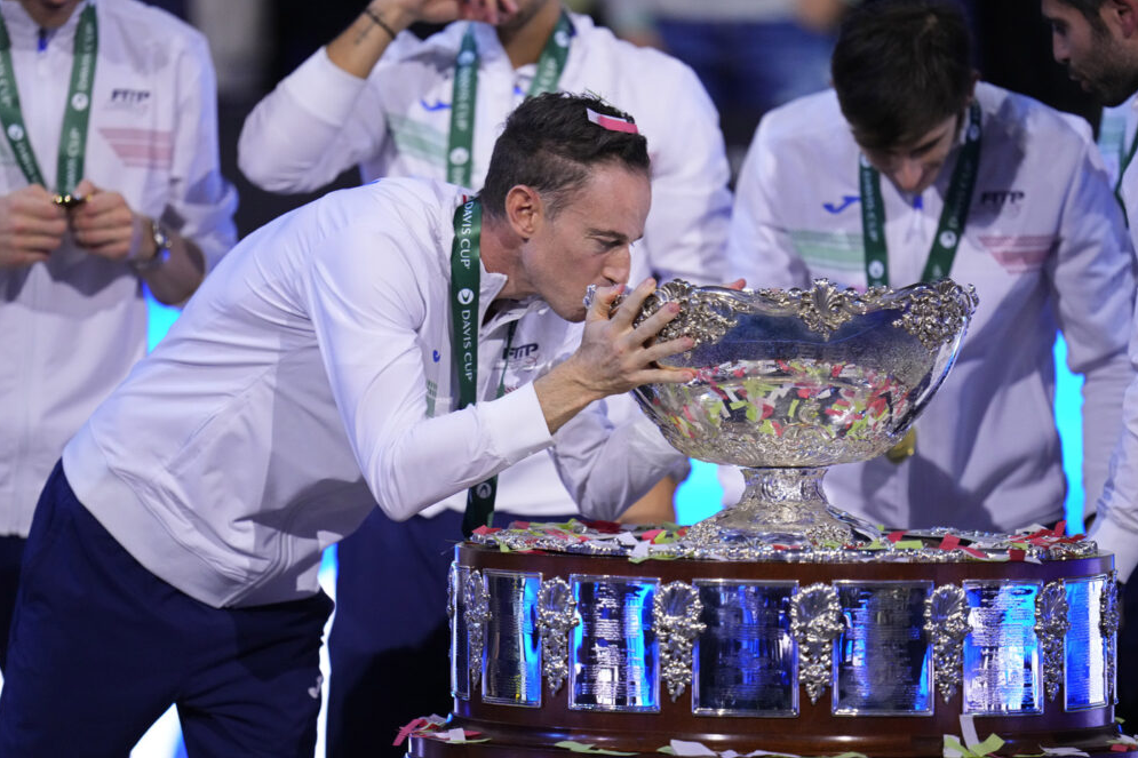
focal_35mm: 402
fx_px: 12705
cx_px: 568
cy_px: 380
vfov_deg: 3.4
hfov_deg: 5.1
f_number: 2.8
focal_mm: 400
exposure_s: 1/1250
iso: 5000
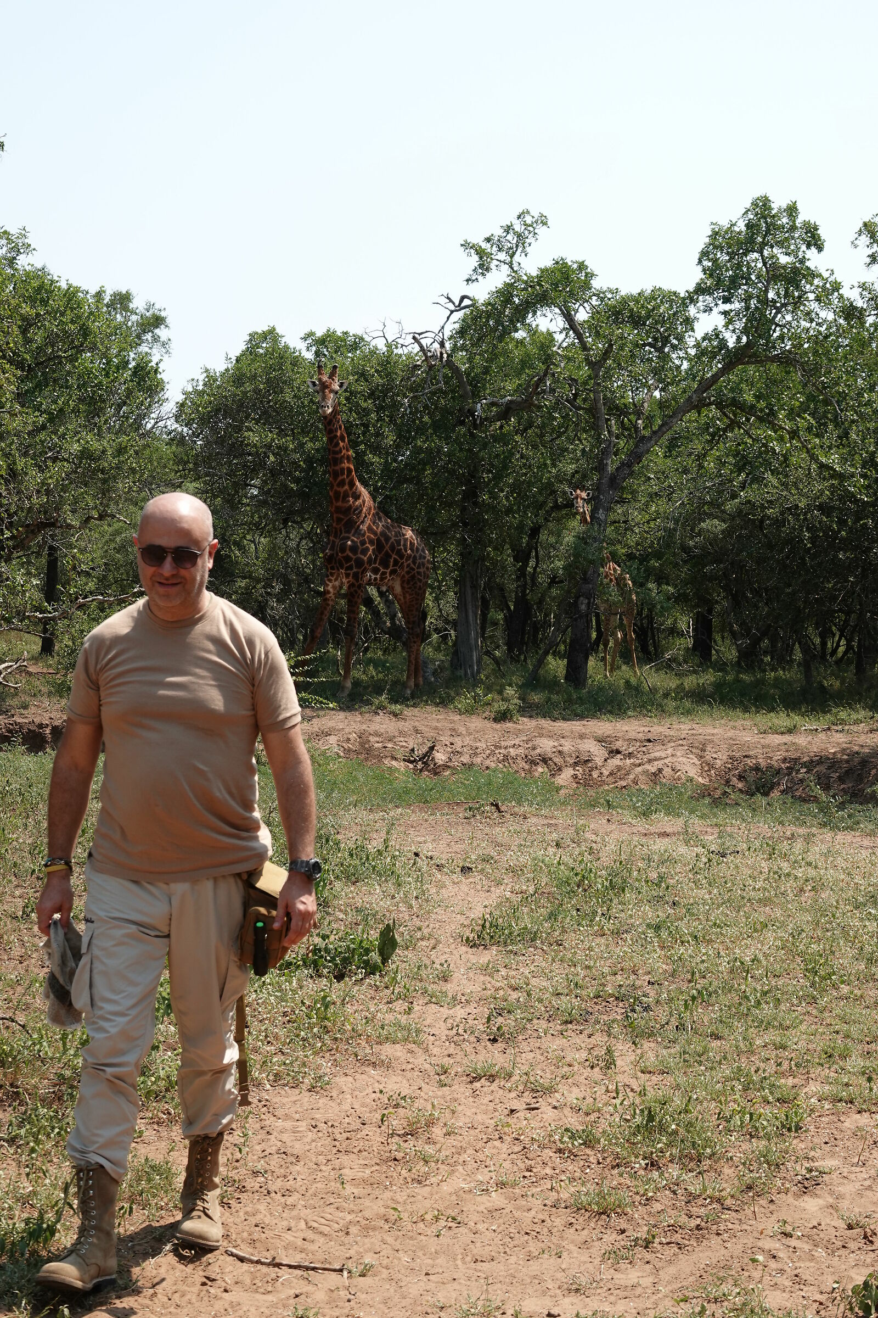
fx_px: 2231
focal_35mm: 61
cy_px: 659
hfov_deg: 22.3
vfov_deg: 32.9
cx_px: 439
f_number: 4
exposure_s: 1/640
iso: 100
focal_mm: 22.19
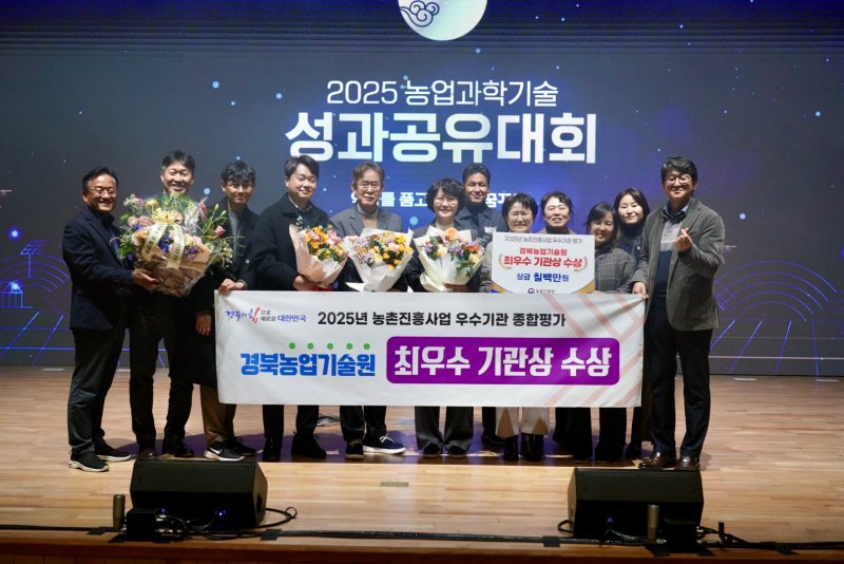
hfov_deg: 45.4
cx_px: 422
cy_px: 282
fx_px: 1008
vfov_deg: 31.2
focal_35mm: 43
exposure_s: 1/250
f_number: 5.6
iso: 2500
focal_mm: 43
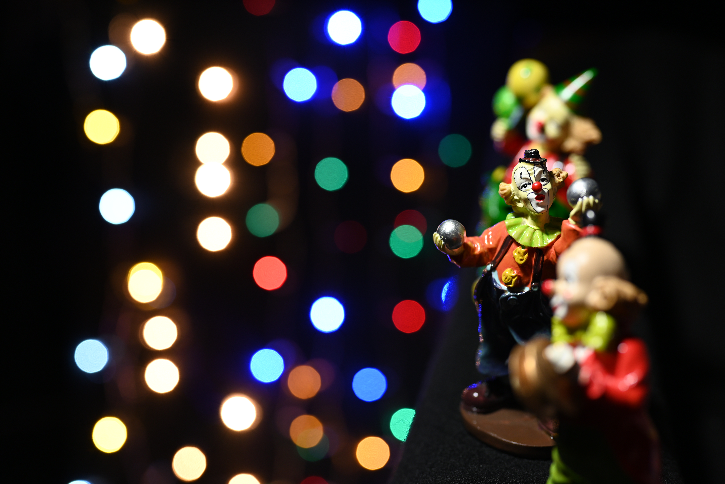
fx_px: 1007
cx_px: 362
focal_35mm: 50
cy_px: 242
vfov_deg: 27.0
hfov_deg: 39.6
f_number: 2.8
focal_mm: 50
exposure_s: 1/15
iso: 100
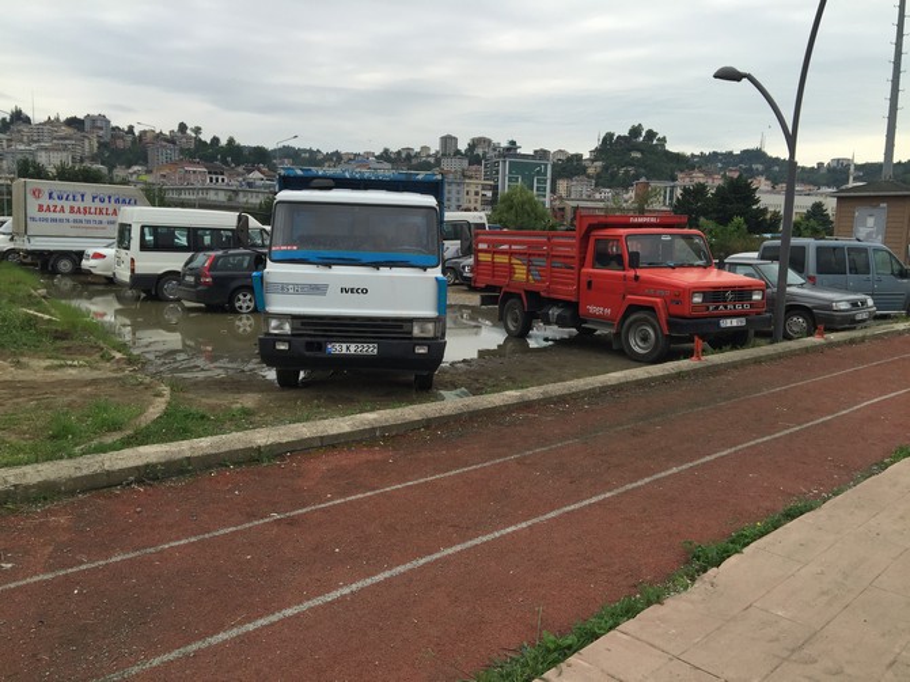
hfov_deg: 61.7
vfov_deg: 48.2
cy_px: 341
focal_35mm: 29
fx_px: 762
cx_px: 455
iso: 32
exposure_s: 1/682
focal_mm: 4.15
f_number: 2.2
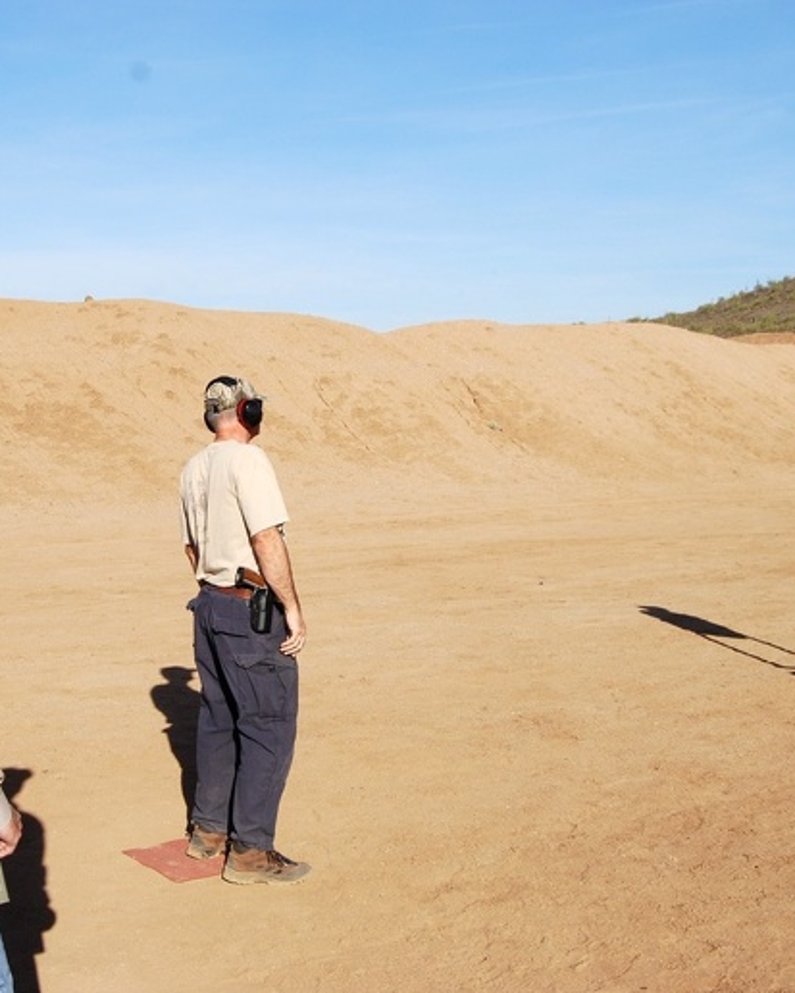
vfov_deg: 37.5
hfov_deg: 30.2
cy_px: 486
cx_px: 260
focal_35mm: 50
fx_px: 1462
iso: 100
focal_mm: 23
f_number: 9
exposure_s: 1/250
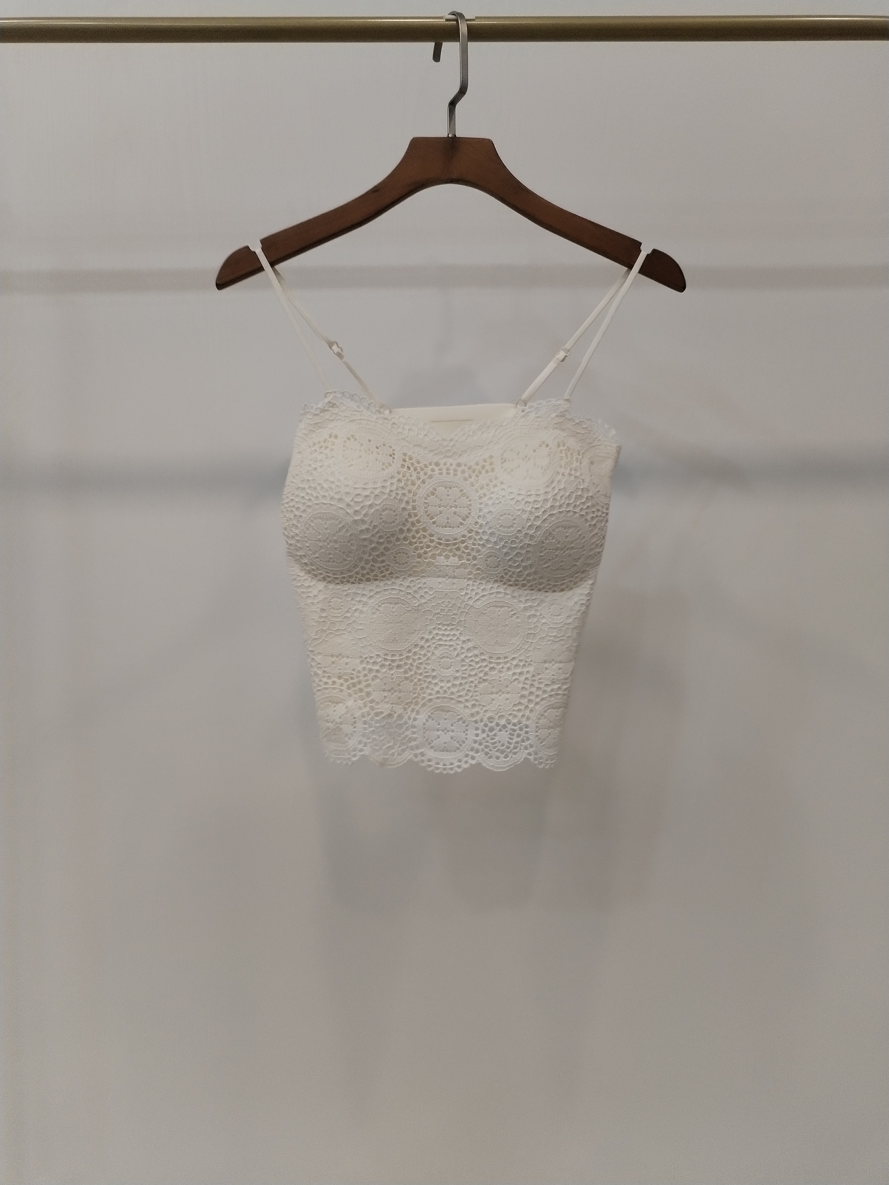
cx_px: 444
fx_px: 993
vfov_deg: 61.7
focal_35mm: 29
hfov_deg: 48.2
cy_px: 592
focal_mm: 4.75
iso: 183
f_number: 1.8
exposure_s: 1/60
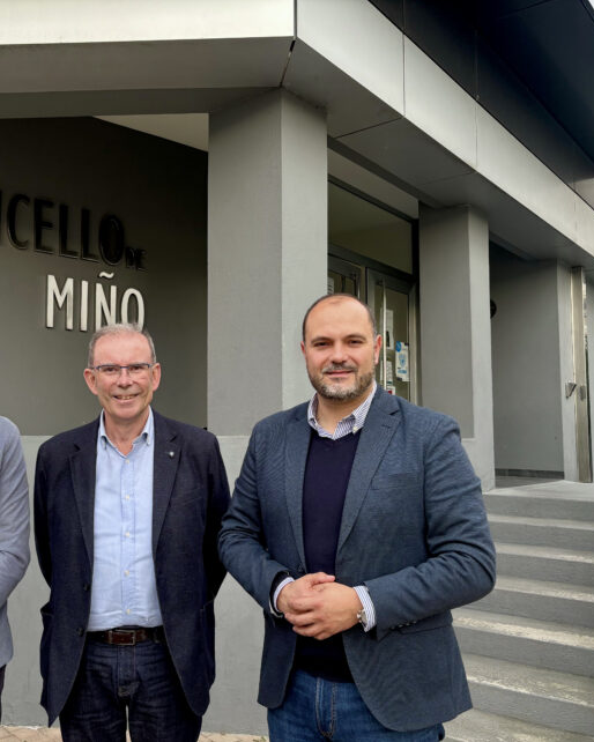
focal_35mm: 34
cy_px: 372
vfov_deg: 52.8
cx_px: 201
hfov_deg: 42.8
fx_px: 747
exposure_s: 1/182
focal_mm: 5.96
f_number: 1.6
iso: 40
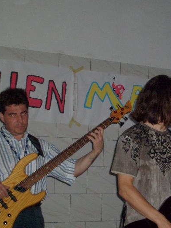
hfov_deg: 15.1
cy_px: 113
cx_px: 142
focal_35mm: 97
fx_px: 639
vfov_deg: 20.2
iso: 200
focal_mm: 12
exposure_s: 1/60
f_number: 3.9
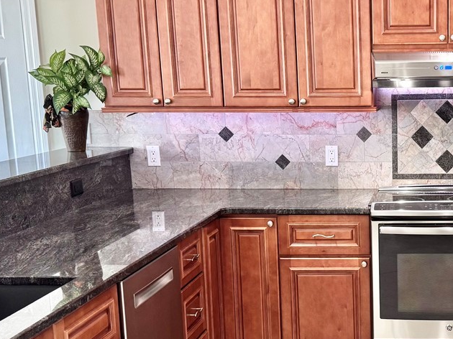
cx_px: 404
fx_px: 798
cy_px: 245
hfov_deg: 30.4
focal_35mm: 61
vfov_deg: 23.8
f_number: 1.78
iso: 125
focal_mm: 6.76
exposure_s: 1/60
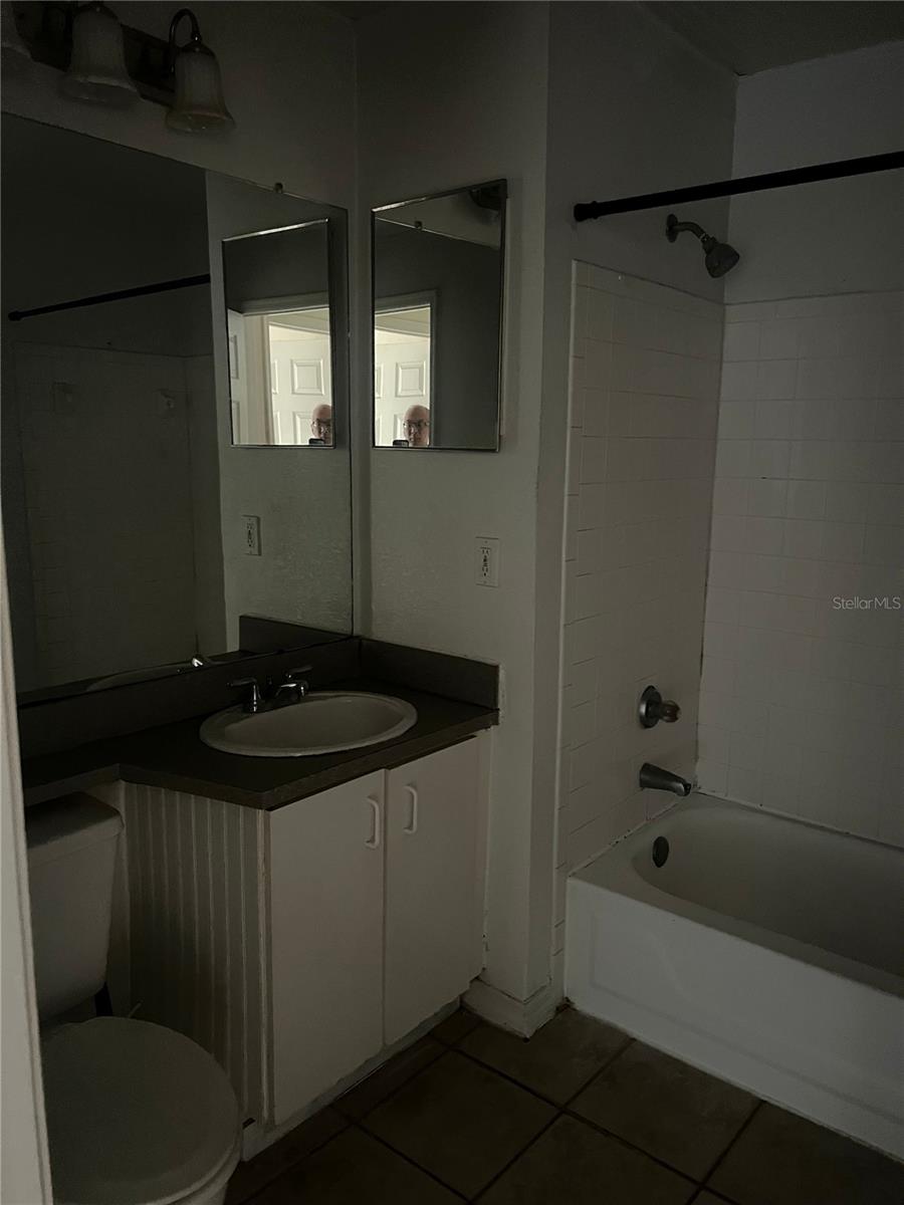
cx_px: 452
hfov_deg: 53.1
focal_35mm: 26
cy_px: 602
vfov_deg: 67.3
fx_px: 905
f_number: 1.5
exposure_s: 1/30
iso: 1000
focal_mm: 5.7
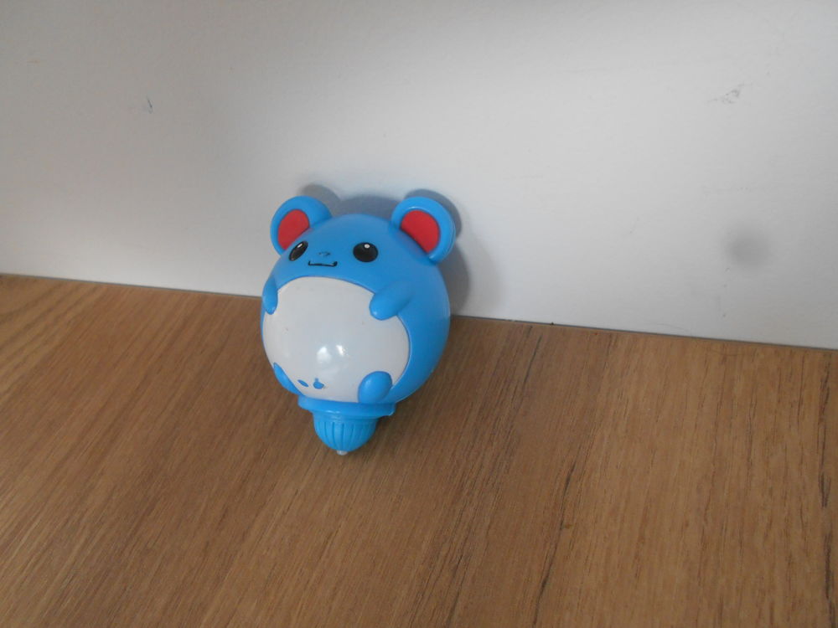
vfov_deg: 53.1
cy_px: 314
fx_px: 629
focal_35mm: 26
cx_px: 419
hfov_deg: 67.3
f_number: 3.2
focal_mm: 4.6
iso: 280
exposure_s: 1/30
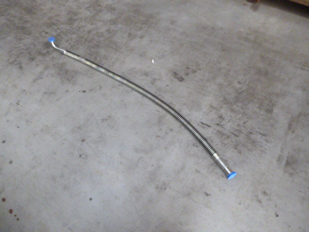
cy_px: 116
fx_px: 223
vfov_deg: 54.9
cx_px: 154
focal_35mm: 25
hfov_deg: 69.4
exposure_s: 1/15
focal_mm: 4.5
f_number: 3.1
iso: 800
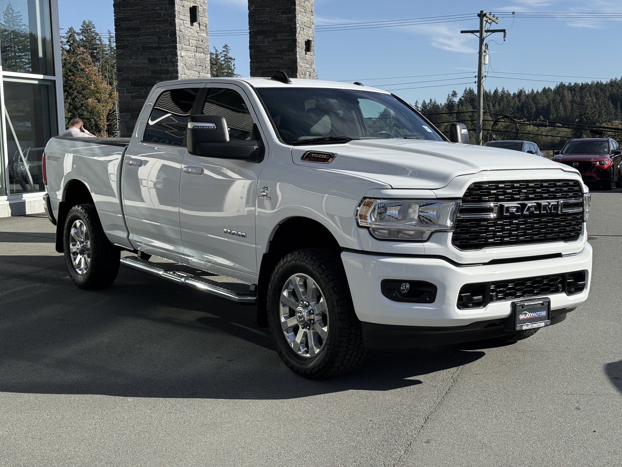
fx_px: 862
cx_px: 311
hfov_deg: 39.7
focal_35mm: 48
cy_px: 234
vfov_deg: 30.3
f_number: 1.78
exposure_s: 1/3891
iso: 64
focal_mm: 6.76
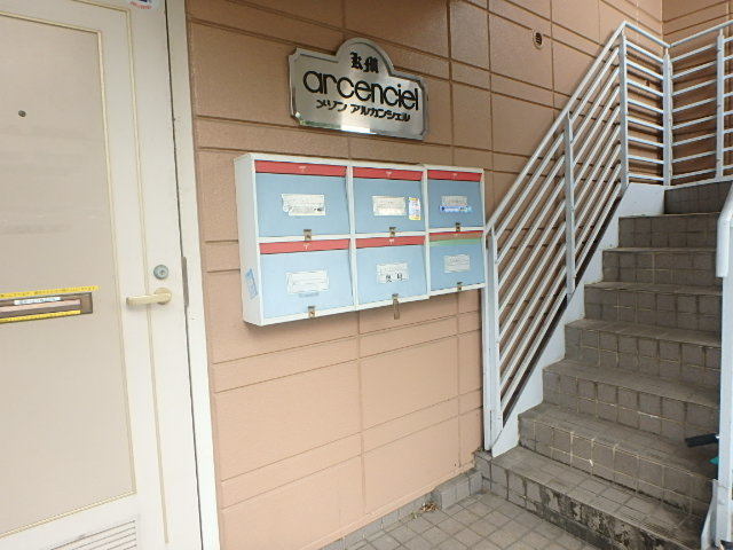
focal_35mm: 21
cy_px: 275
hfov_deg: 79.0
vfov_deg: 63.4
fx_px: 445
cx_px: 366
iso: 200
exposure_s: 1/60
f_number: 3.5
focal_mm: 3.7
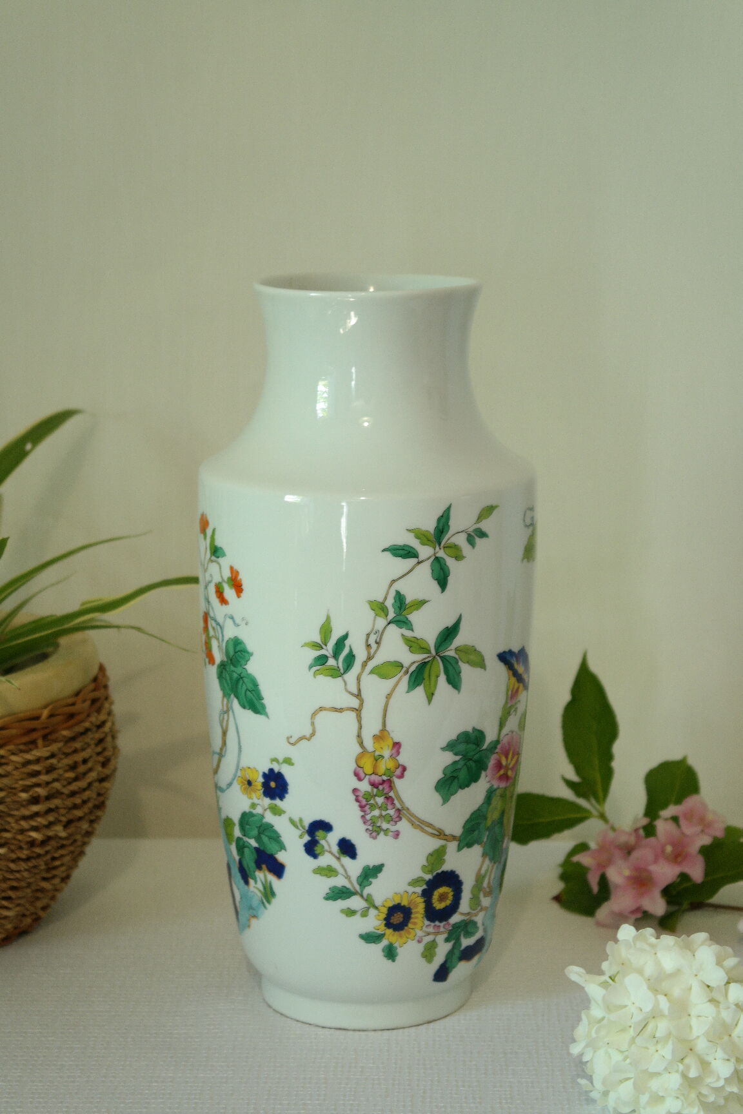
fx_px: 2384
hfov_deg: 17.7
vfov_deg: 26.3
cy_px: 557
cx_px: 372
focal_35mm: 77
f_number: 5.6
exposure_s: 1/25
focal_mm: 50
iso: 400
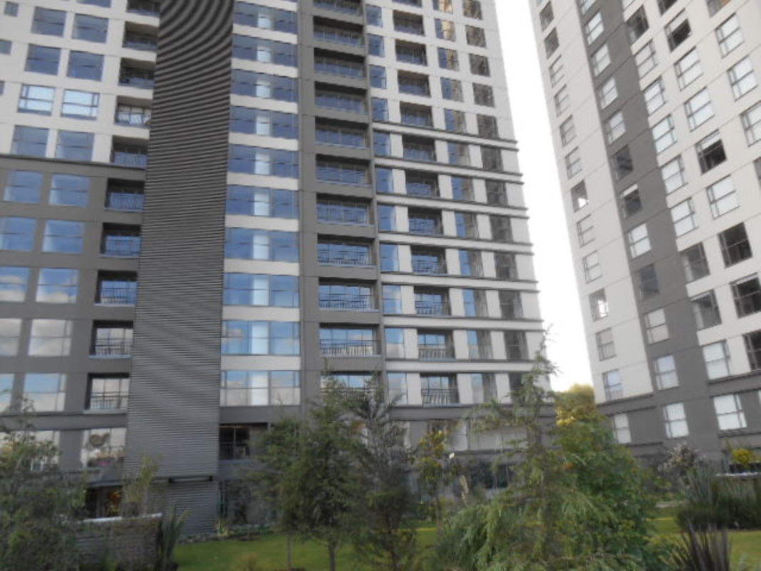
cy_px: 286
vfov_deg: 53.1
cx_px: 380
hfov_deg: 67.3
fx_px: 572
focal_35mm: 26
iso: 80
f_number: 3.4
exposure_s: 1/60
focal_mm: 4.7
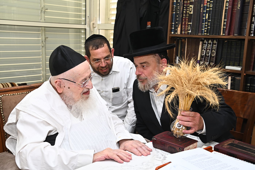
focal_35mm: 45
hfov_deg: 43.6
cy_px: 85
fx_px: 319
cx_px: 128
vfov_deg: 29.8
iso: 1250
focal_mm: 45
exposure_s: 1/200
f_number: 6.3
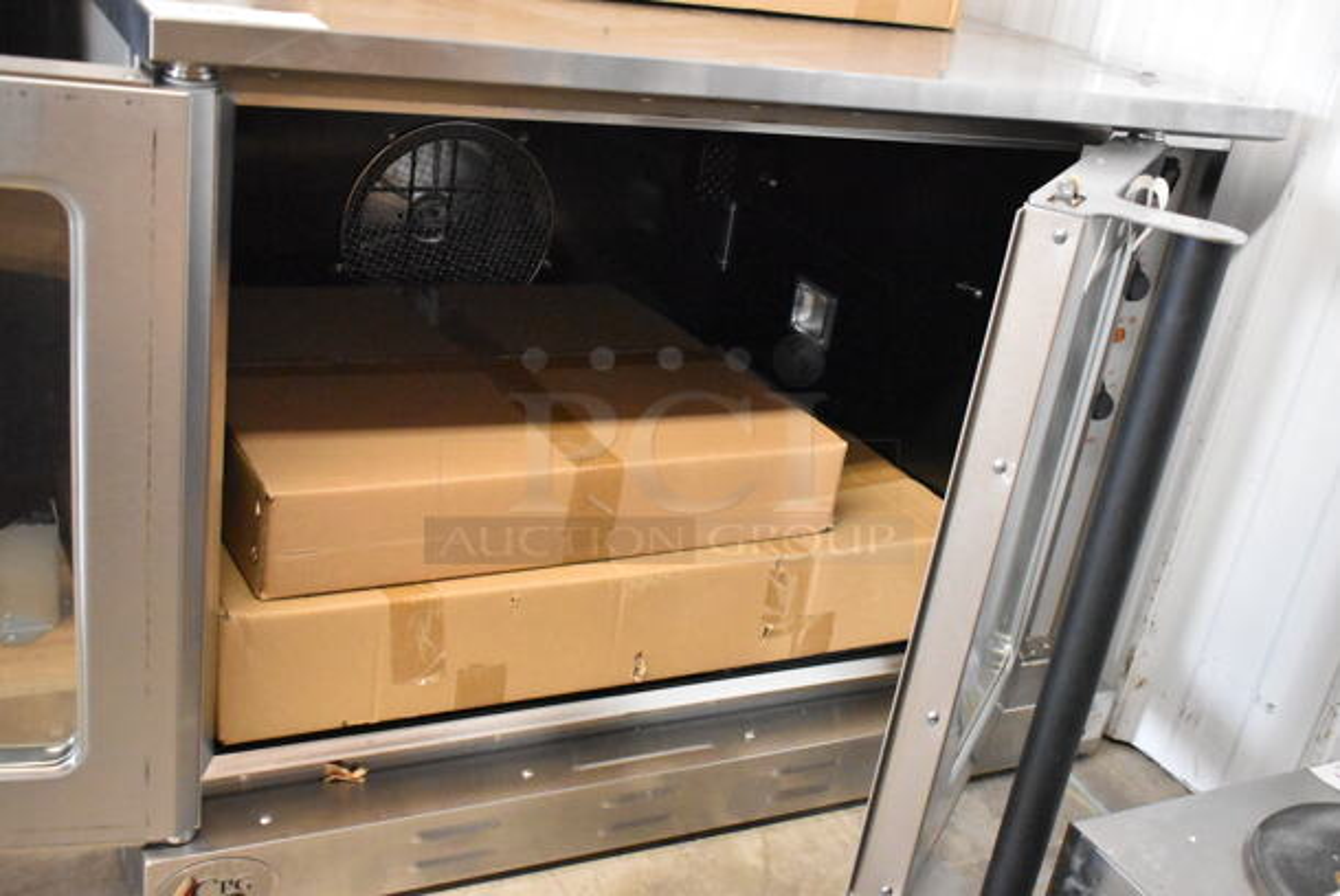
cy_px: 448
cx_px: 670
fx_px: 1453
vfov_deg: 34.3
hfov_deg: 49.5
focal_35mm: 39
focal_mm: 26
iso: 10000
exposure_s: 1/125
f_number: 4
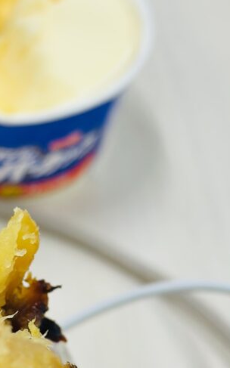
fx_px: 1074
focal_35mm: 107
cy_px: 206
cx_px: -14
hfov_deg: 12.1
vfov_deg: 19.5
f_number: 1.78
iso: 64
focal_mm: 6.86
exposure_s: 1/124
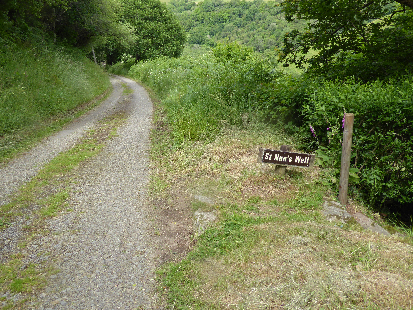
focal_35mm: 29
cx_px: 206
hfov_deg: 61.7
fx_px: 346
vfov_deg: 48.2
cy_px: 155
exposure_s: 1/250
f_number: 3.5
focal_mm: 5
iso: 100
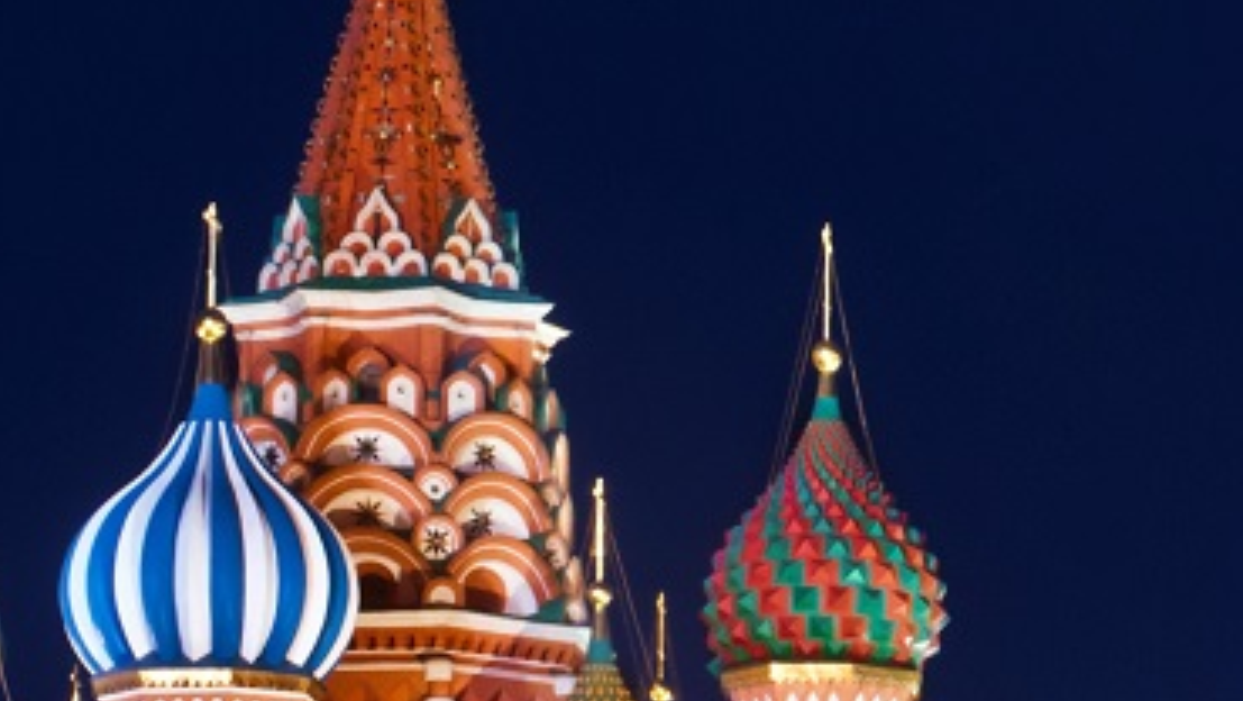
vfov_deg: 6.8
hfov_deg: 12.0
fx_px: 5893
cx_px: 1081
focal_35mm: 179
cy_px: 566
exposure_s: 3
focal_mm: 35
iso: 100
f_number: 18
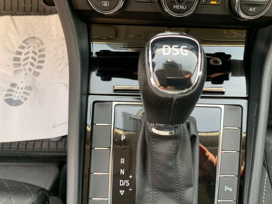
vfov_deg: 46.7
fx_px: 236
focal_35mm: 30
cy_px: 115
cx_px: 151
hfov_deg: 59.8
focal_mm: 4.25
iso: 80
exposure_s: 1/84
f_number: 1.8
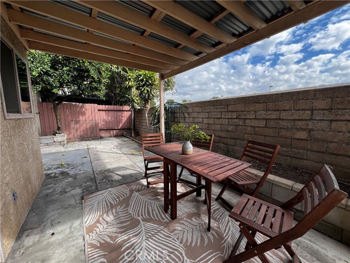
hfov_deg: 106.2
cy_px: 132
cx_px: 175
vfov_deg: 89.9
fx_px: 131
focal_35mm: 13
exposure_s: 1/490
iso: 32
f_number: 1.8
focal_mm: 1.57
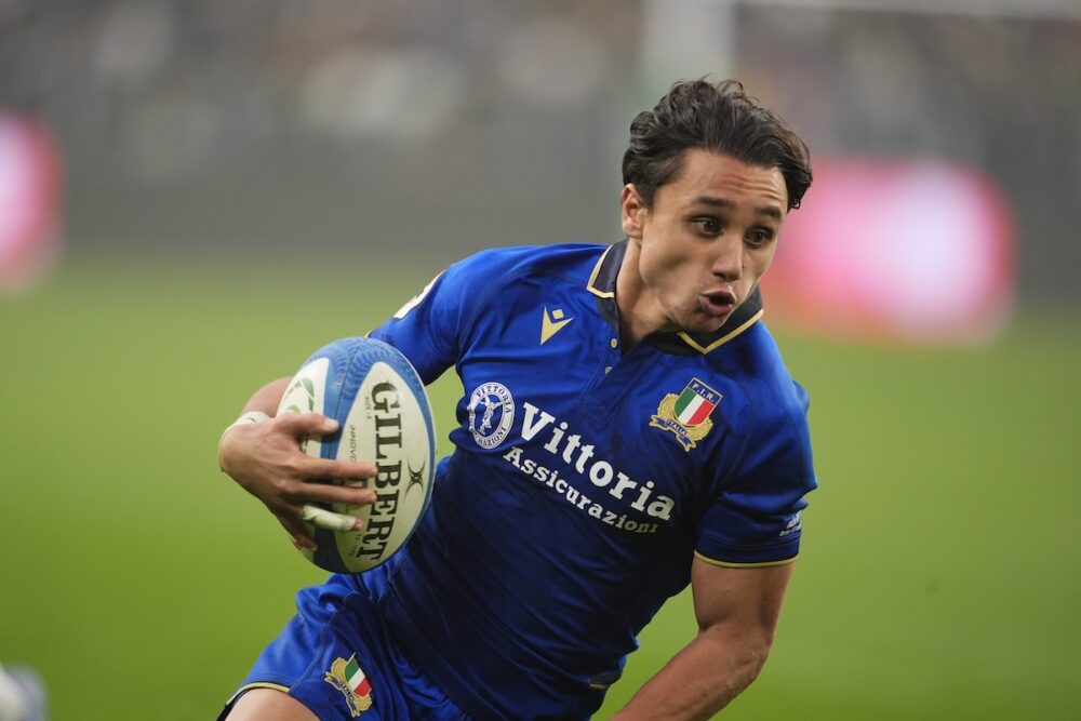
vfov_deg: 3.4
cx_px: 540
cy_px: 360
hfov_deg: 5.2
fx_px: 12012
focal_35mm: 400
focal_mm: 400
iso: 2000
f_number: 2.8
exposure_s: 1/2000
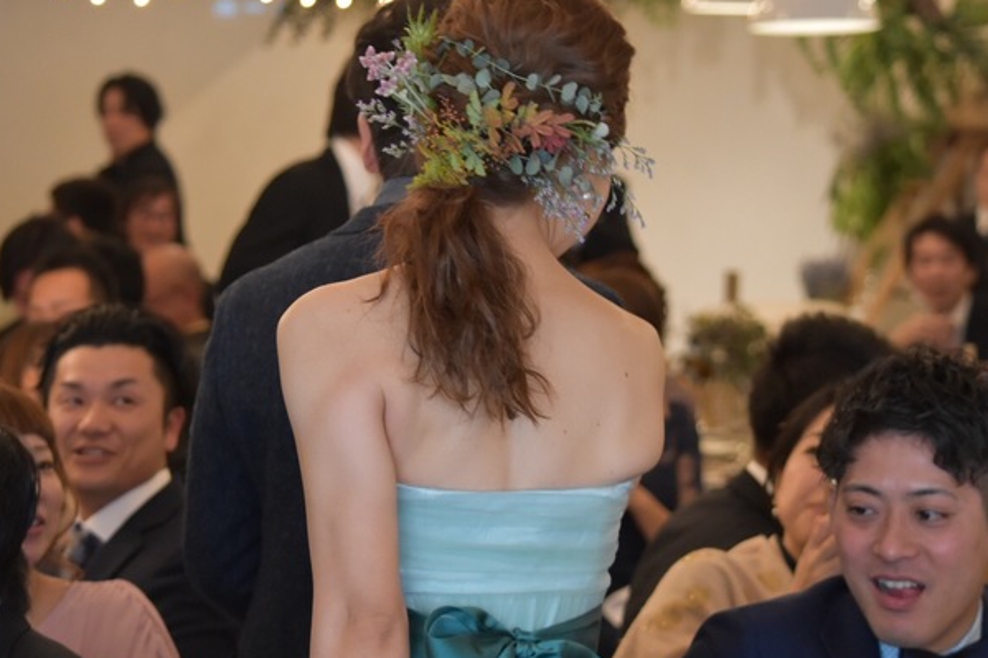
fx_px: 3750
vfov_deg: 10.0
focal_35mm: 137
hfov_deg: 15.0
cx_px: 477
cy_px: 345
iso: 1600
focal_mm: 65
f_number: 4.5
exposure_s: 1/125
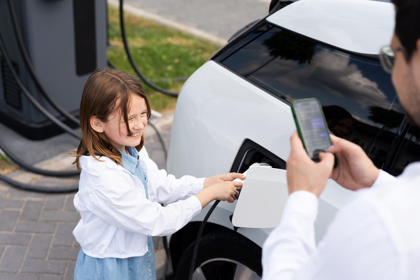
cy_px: 140
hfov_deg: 36.2
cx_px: 210
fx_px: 642
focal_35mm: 55
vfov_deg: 24.6
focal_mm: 55
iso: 100
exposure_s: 1/800
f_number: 2.8
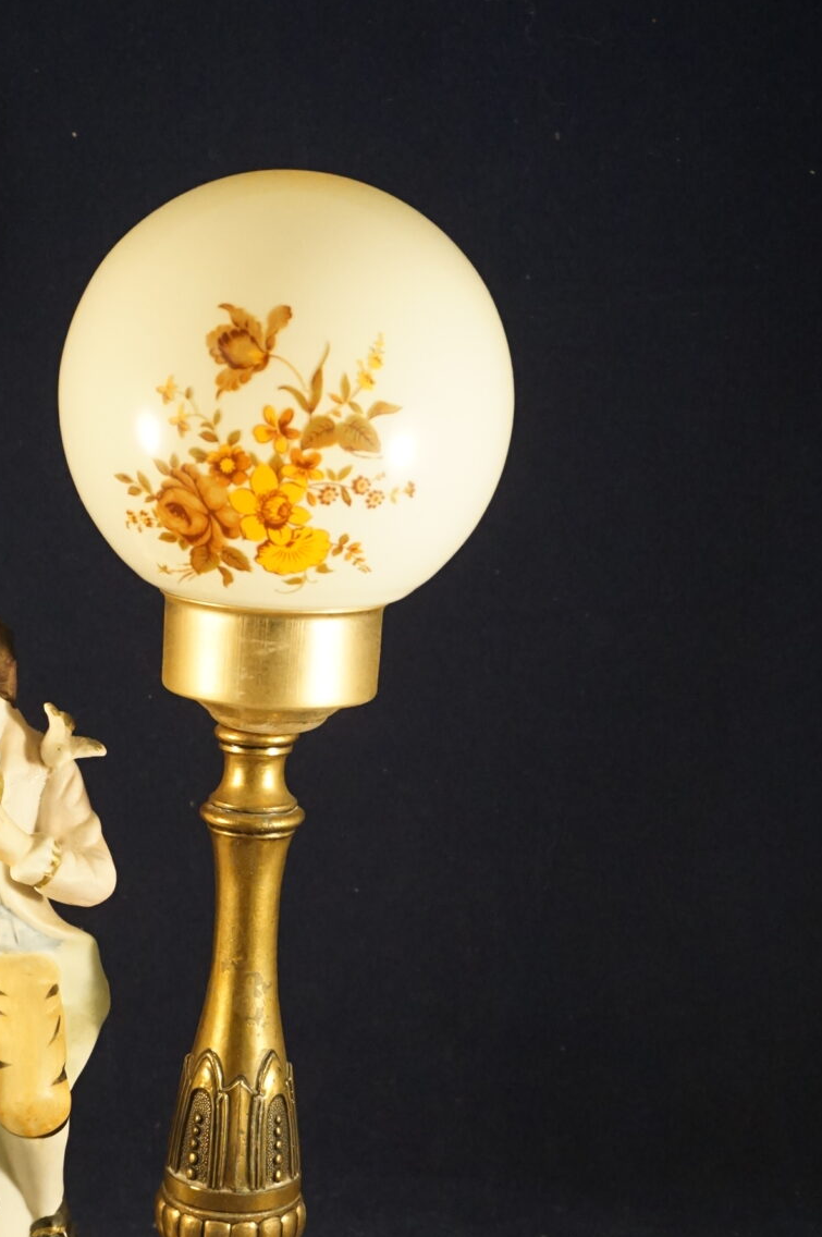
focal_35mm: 71
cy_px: 762
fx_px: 2437
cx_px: 314
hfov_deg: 19.1
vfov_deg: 28.4
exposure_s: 1/160
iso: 3200
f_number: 4.5
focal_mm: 28
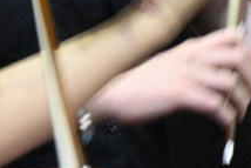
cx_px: 402
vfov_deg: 0.9
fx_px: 10868
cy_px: -90
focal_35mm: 1558
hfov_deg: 1.3
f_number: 7.6
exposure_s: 1/6
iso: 2500
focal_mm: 185
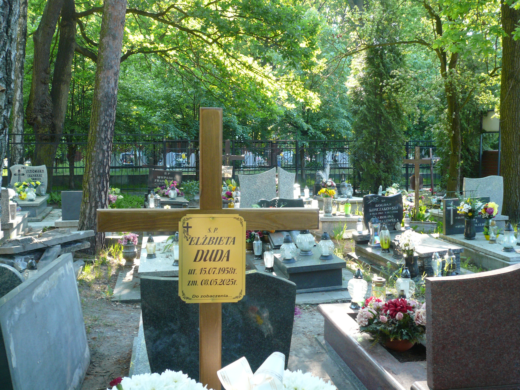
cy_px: 195
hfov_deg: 50.1
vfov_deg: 38.7
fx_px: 556
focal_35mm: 37
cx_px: 260
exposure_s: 1/30
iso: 100
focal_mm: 6.1
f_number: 3.1
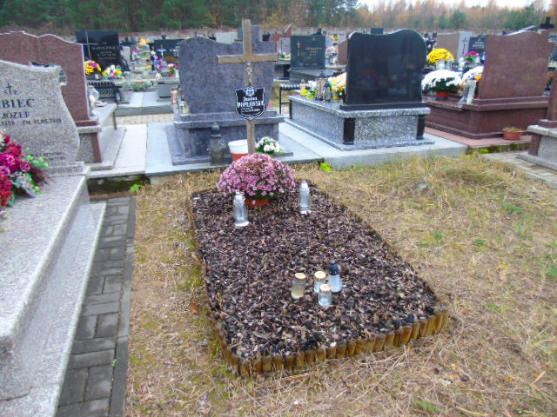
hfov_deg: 69.4
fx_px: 402
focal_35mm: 25
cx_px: 278
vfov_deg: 54.9
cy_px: 208
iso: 80
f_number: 3.4
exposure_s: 1/50
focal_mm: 4.4
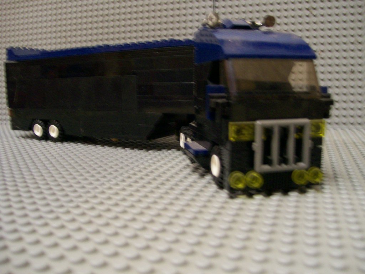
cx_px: 182
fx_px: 380
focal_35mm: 36
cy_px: 137
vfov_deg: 39.7
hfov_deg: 51.4
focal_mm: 6
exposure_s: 1/14.2
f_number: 2.7
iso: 160
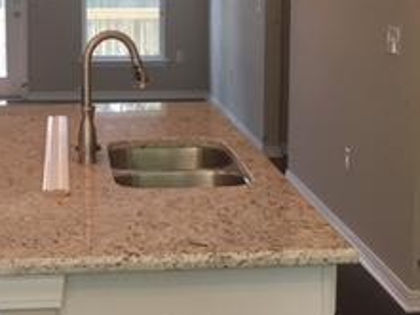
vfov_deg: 17.5
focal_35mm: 84
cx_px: 177
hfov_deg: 23.3
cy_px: 85
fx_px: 1020
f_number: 2.2
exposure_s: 1/30
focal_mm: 4.15
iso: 32
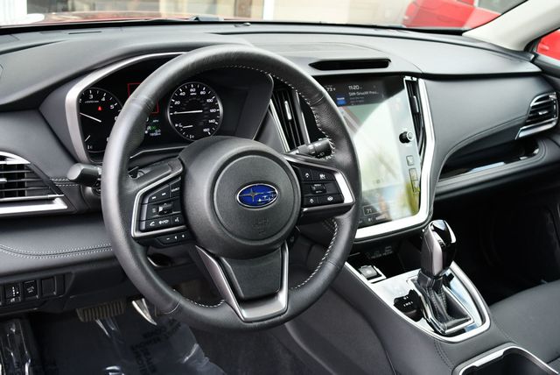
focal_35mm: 44
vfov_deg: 30.6
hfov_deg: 44.5
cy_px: 188
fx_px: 685
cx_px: 280
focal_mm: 22
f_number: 3.8
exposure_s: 1/250
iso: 450
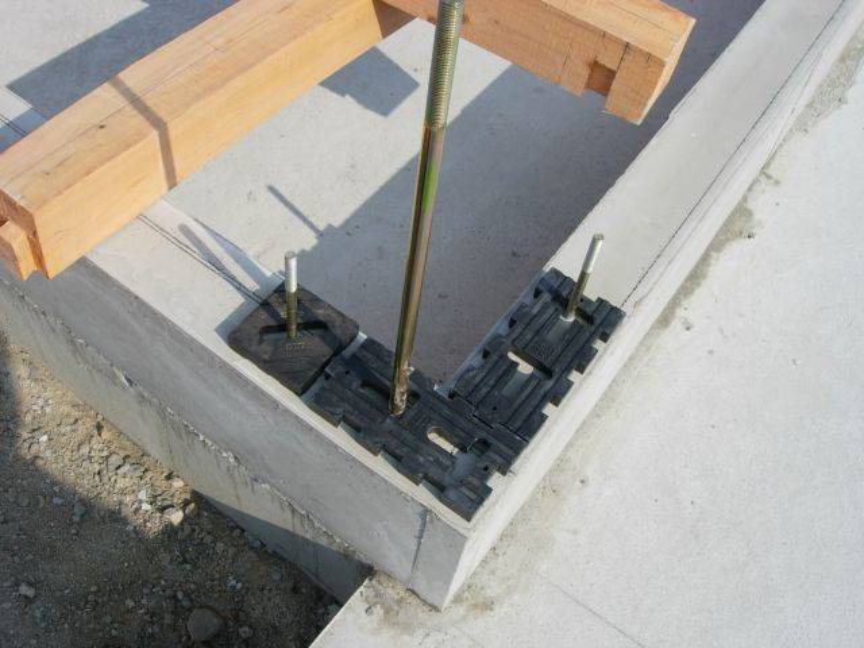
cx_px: 432
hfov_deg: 49.0
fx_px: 948
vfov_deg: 37.7
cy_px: 324
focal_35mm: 38
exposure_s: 1/703
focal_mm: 7.8
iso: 64
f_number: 4.8
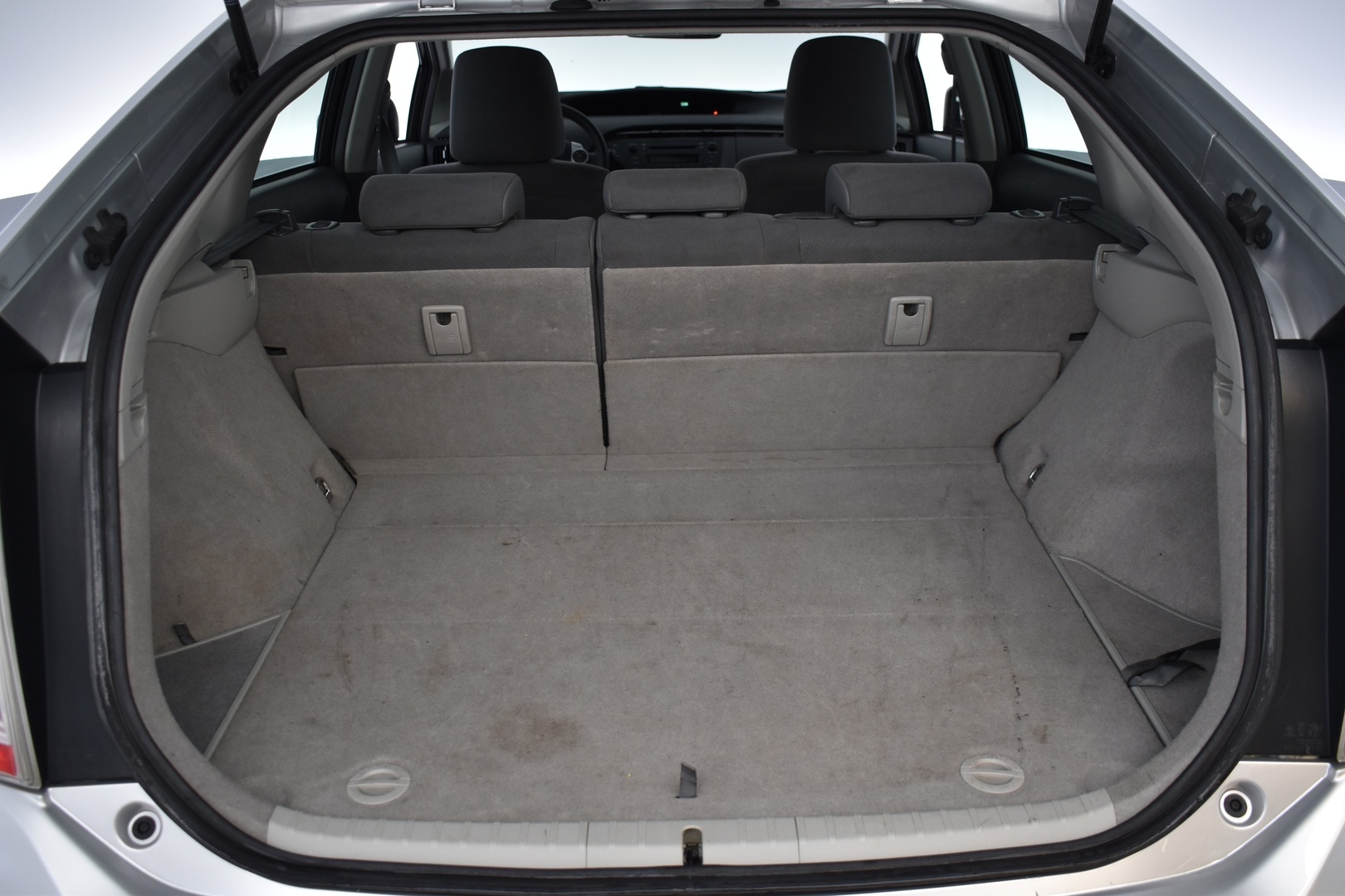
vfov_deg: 40.0
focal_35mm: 33
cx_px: 672
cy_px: 448
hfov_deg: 57.2
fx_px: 1233
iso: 560
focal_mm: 22
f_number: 3.8
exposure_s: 1/30
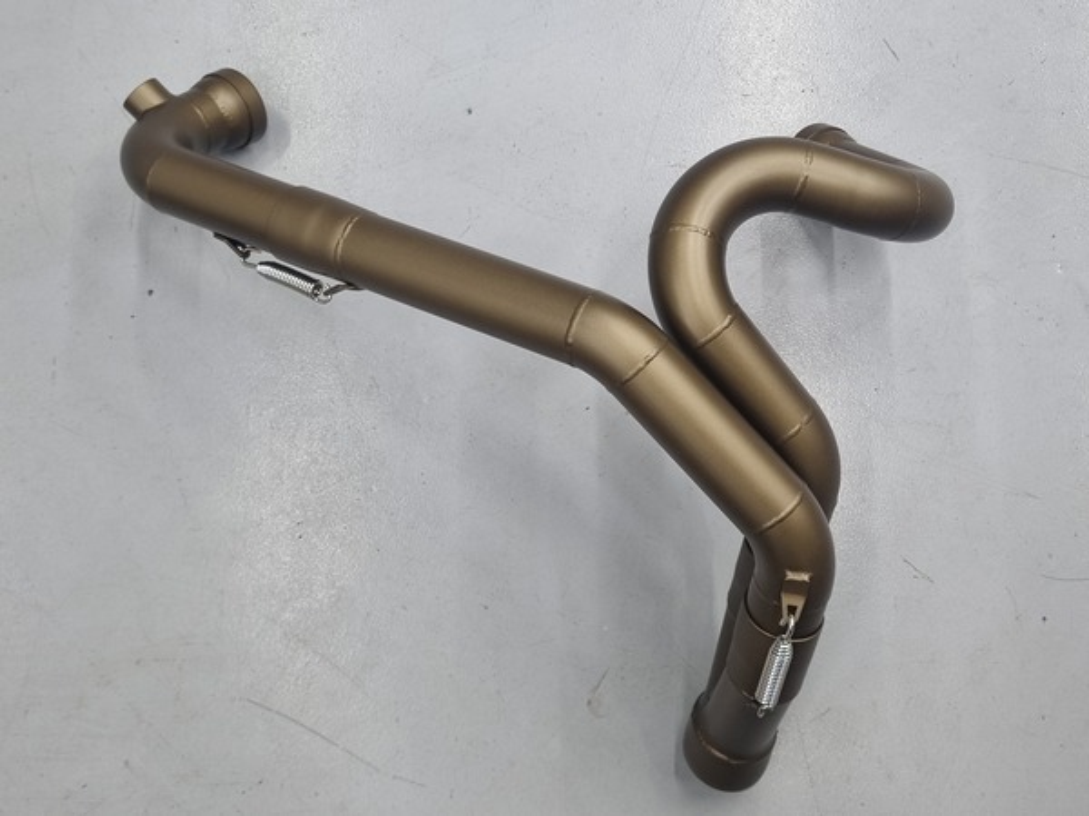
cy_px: 408
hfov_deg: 67.3
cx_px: 544
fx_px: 818
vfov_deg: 53.1
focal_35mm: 26
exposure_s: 1/50
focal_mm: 5.4
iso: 200
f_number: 1.8
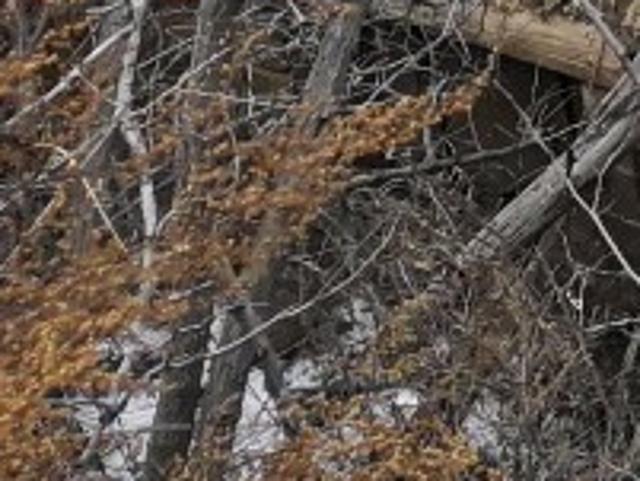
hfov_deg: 7.3
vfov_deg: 6.2
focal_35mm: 215
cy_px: -1093
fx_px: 3977
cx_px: 2391
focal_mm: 3.95
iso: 50
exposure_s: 1/294
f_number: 1.8
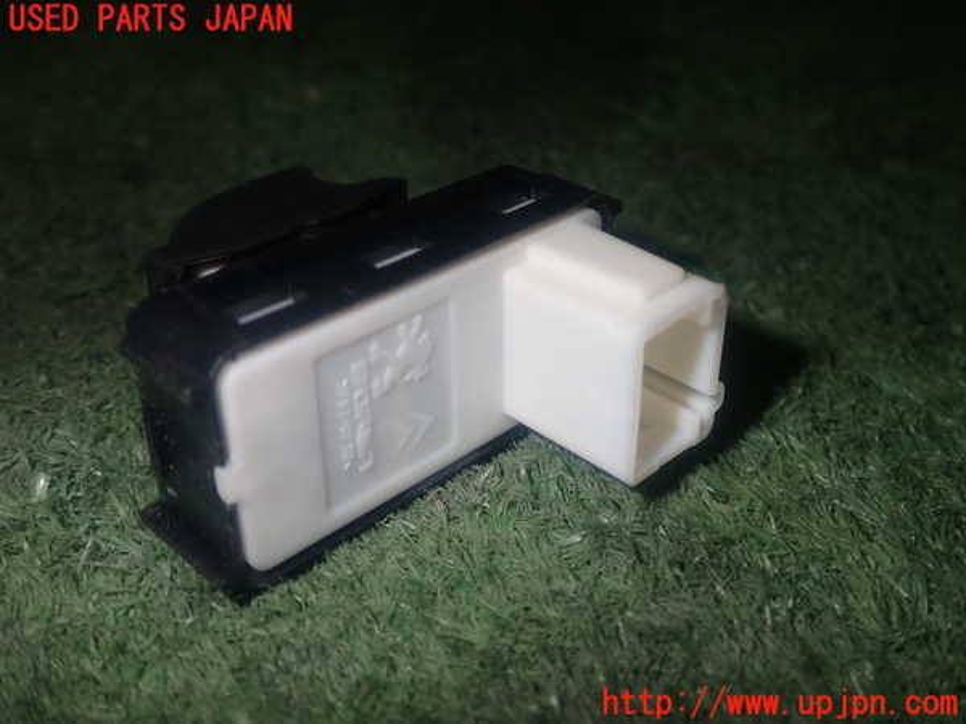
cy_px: 362
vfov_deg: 35.1
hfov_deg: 45.8
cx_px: 483
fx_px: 1144
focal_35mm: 41
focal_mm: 7.31
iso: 200
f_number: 8
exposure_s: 1/40
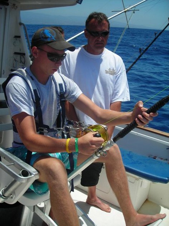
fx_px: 248
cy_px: 113
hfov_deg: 37.7
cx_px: 84
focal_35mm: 38
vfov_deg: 49.0
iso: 50
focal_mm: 6.3
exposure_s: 1/275
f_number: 6.4
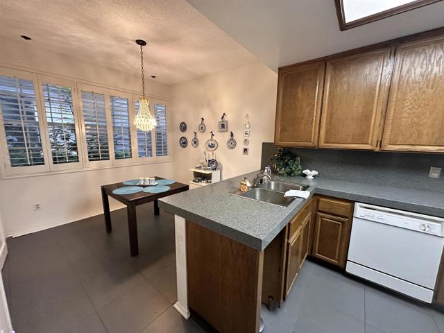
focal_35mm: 14
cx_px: 222
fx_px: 180
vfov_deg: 85.7
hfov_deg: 102.1
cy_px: 166
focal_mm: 2.22
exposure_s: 1/60
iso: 640
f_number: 2.2
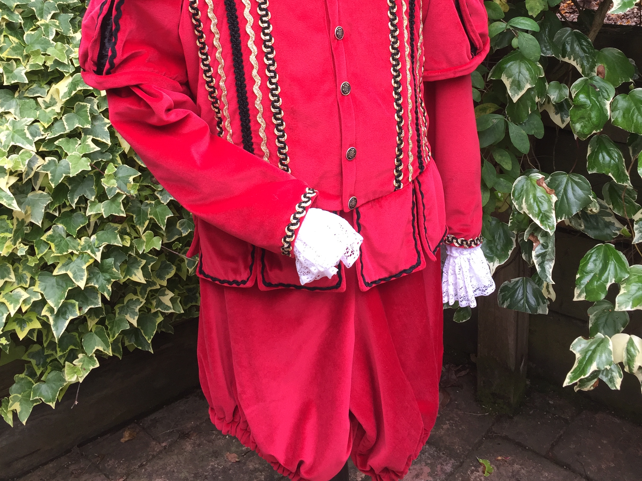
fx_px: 723
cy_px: 80
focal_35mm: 39
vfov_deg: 35.4
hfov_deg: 47.9
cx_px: 318
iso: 40
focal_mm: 4.15
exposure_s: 1/100
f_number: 2.2
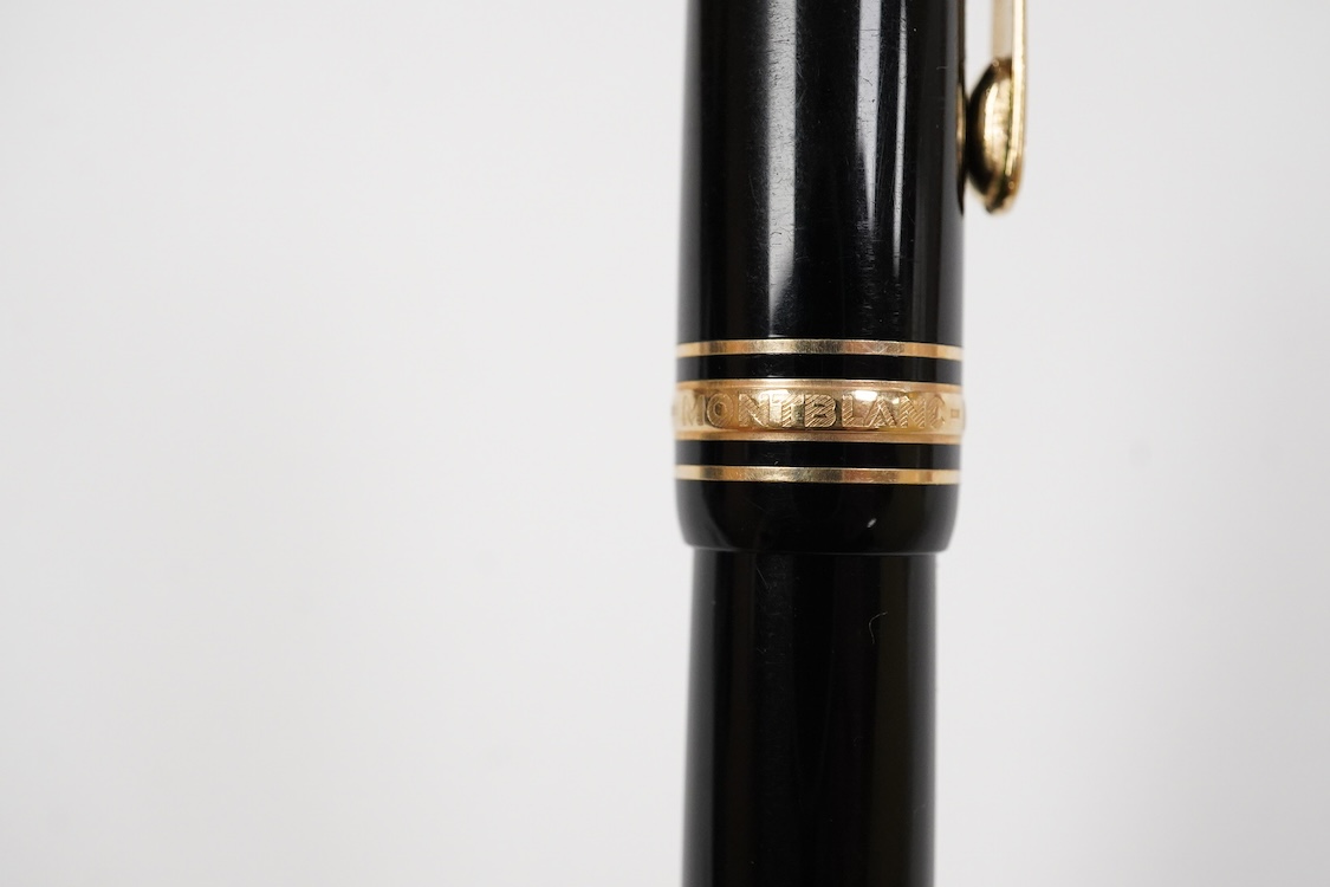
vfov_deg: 29.9
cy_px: 444
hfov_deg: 43.6
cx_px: 665
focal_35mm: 45
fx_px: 1662
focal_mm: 30
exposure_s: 1/200
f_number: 11
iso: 2500
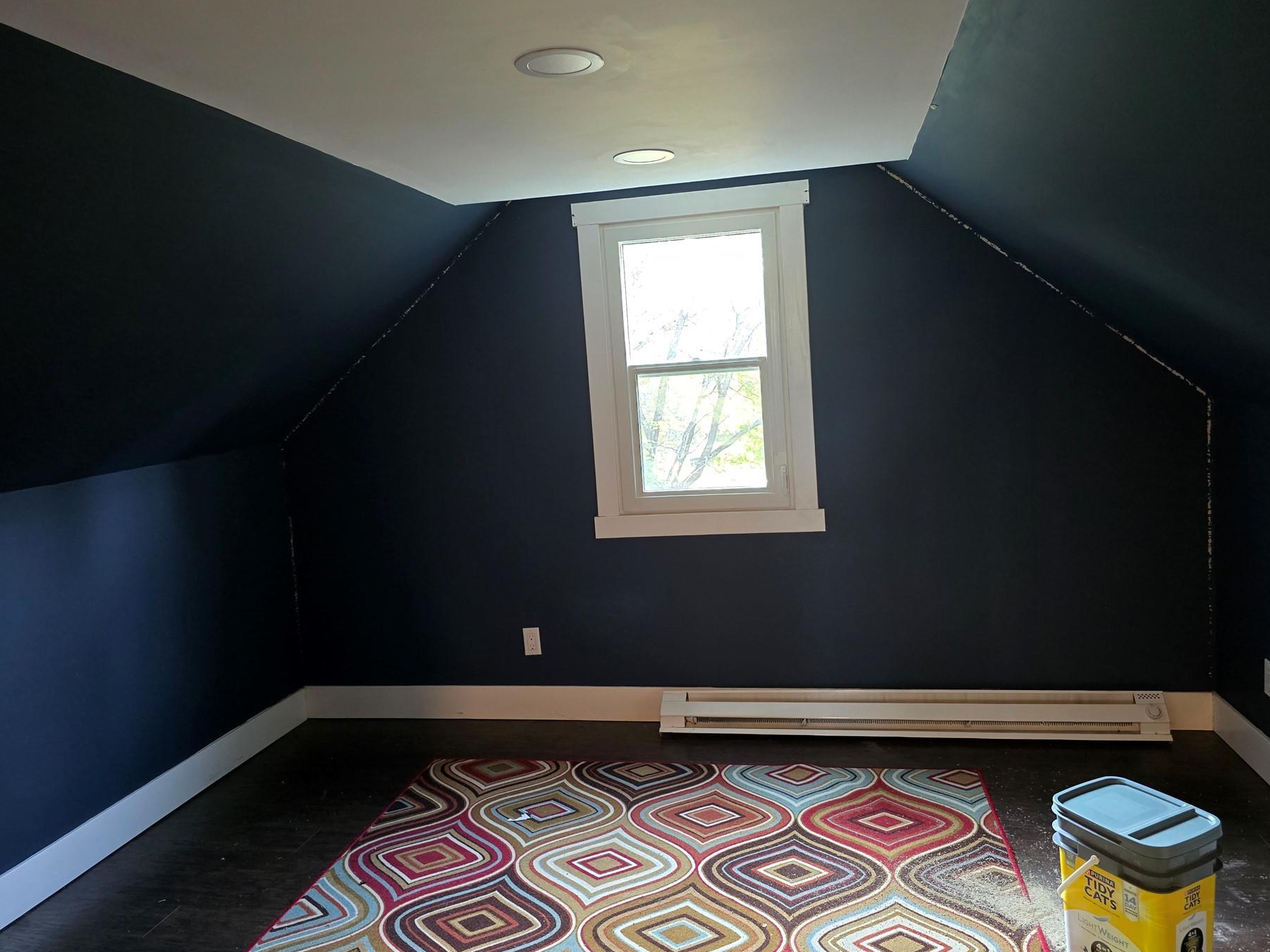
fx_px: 954
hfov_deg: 67.3
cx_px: 669
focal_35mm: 26
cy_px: 453
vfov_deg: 53.0
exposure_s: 1/60
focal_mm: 6.3
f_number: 1.7
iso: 1000
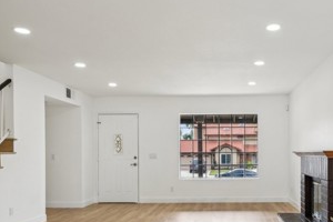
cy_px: 133
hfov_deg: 57.1
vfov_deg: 40.9
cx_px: 230
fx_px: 296
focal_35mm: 32
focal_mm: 15
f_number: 8
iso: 125
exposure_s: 1/30
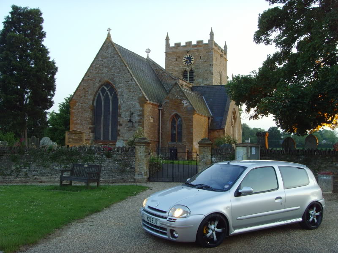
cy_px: 126
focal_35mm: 39
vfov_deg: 36.8
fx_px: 381
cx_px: 169
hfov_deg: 47.9
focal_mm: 6.6
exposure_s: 1/15
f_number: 3.5
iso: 200
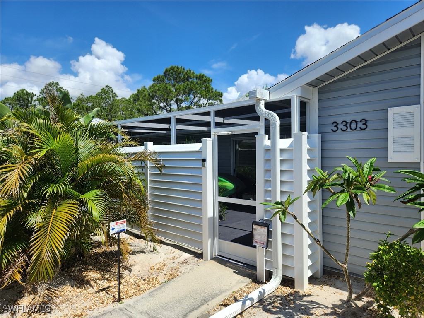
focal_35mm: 23
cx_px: 212
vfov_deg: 58.9
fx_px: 282
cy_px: 159
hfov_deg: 73.9
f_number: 1.8
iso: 20
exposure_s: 1/1765
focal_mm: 5.4
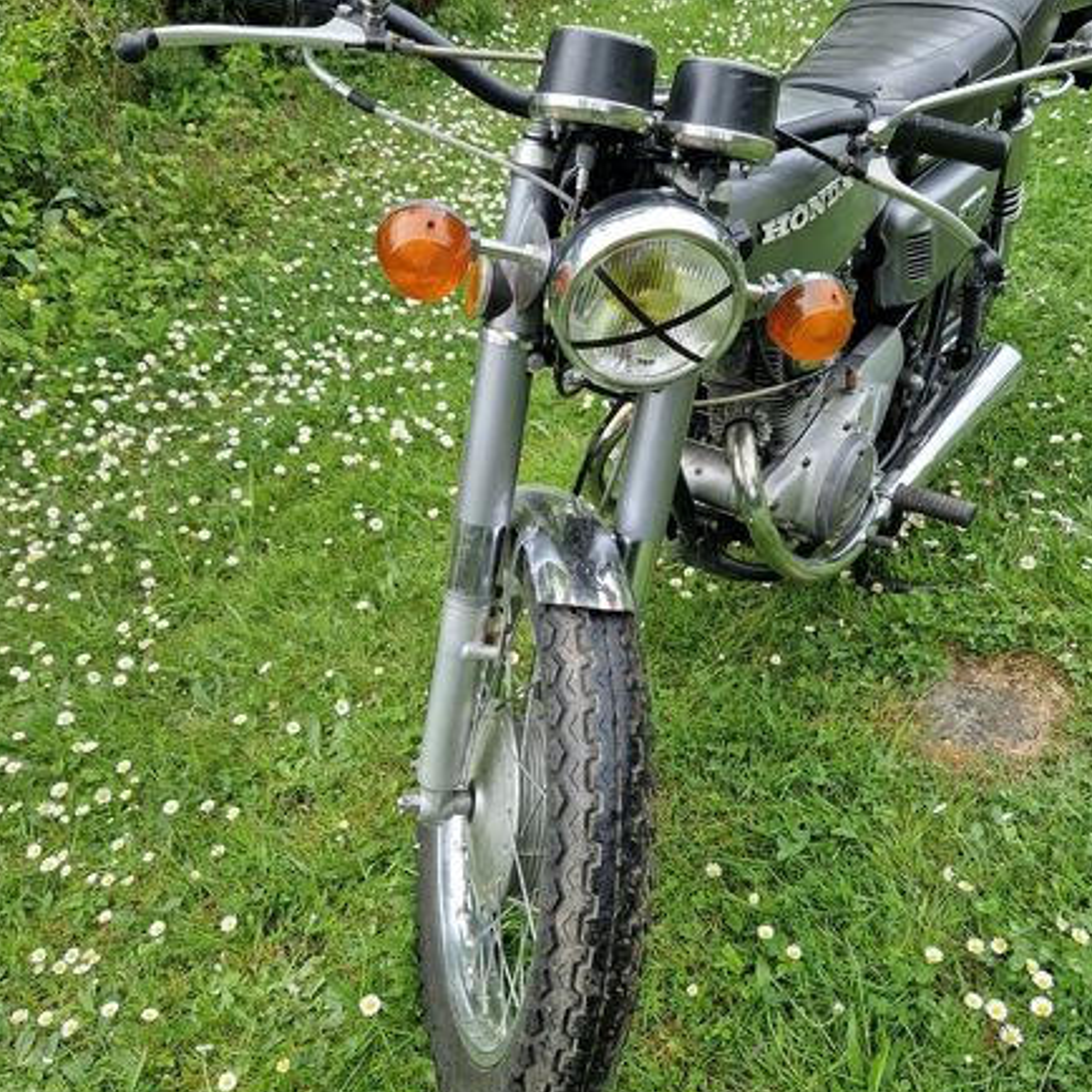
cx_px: 591
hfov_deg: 54.0
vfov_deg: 54.0
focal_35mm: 30
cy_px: 561
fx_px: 1071
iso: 50
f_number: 1.8
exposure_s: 1/346
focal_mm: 5.4
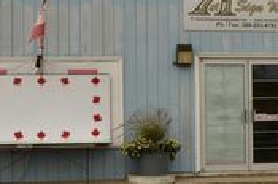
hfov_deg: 19.7
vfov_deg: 13.2
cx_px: 207
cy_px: 93
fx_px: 794
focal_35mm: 103
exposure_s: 1/125
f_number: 11
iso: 100
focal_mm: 24
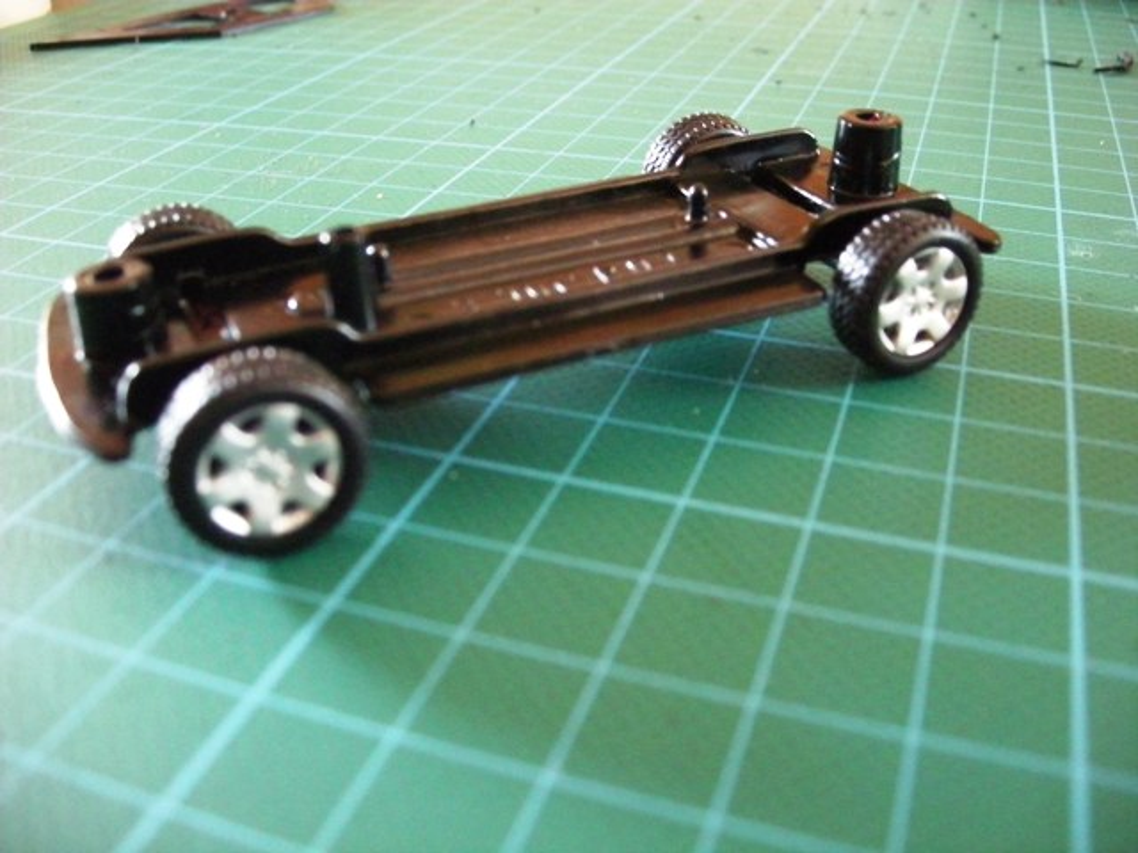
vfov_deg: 40.7
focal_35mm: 35
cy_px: 426
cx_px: 569
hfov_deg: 52.6
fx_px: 1151
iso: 800
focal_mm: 5.7
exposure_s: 1/4.1
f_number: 2.8
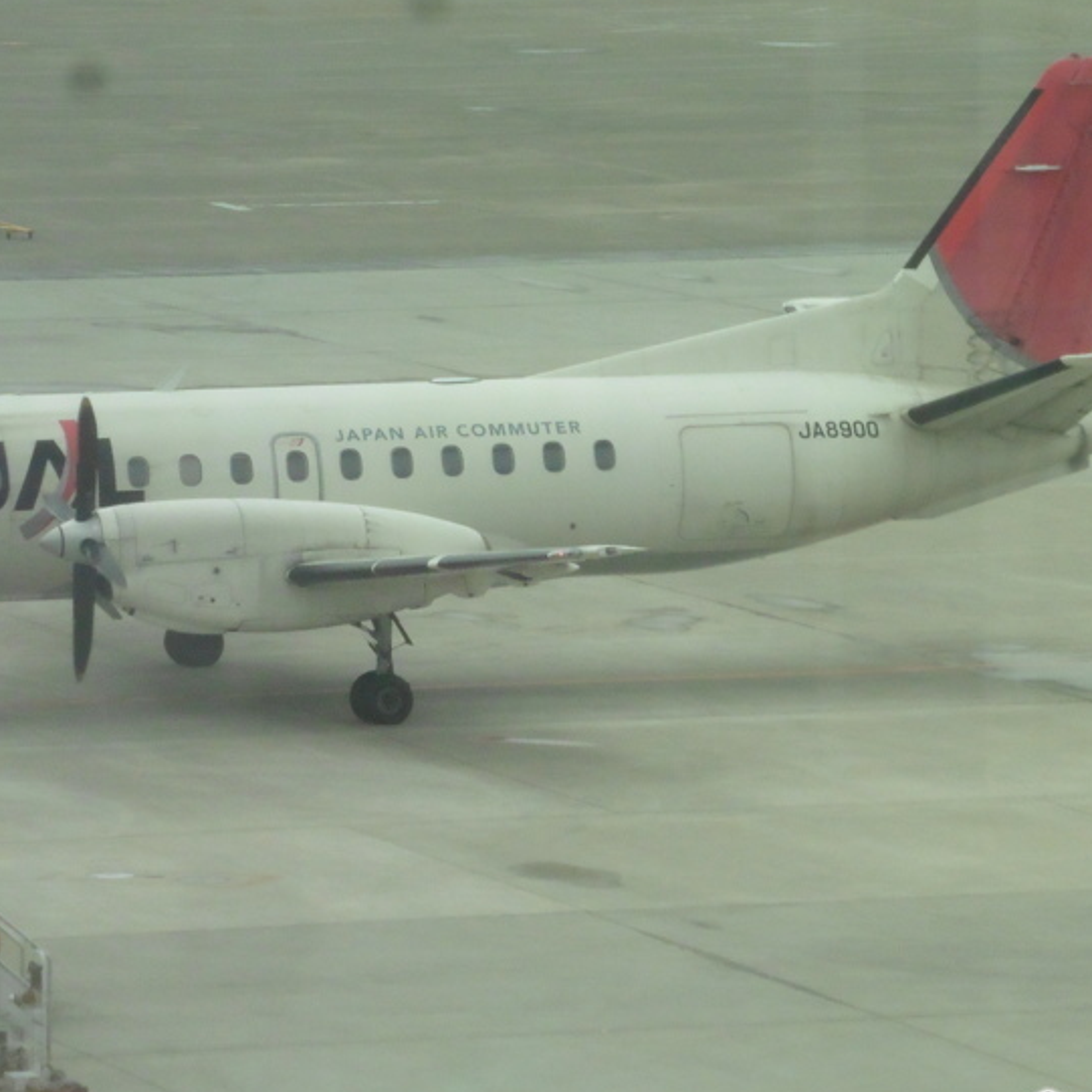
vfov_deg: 4.9
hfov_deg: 4.9
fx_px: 12777
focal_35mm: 358
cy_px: 408
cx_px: 343
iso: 400
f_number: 6.3
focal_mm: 38.2
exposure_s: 1/500
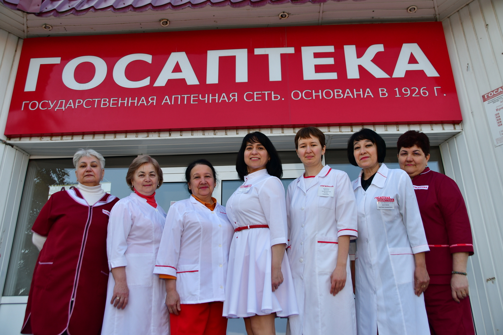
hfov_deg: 57.2
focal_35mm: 33
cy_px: 168
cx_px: 252
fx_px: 461
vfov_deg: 40.0
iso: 100
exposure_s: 1/160
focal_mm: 22
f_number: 5
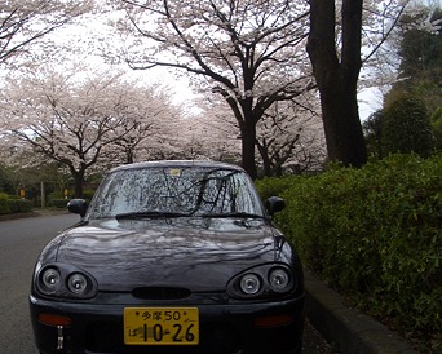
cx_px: 163
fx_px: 589
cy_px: 178
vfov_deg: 33.5
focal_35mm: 45
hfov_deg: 40.8
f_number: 4.3
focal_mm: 5.8
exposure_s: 1/125
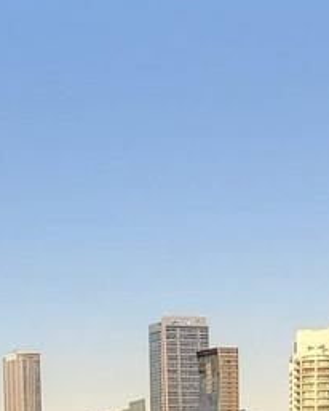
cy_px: 560
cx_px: 21
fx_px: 960
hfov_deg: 19.0
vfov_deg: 21.4
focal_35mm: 79
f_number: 2.2
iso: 50
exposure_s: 1/581
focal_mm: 1.8
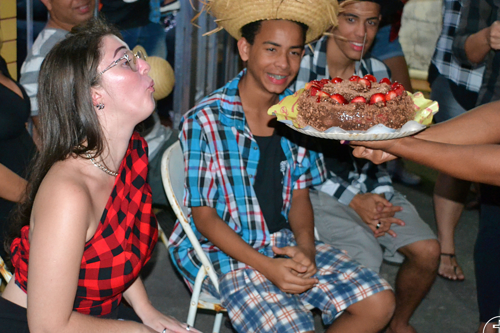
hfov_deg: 30.9
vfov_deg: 20.9
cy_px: 149
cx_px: 211
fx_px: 903
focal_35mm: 65
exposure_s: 1/60
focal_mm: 34
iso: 3200
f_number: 4.5
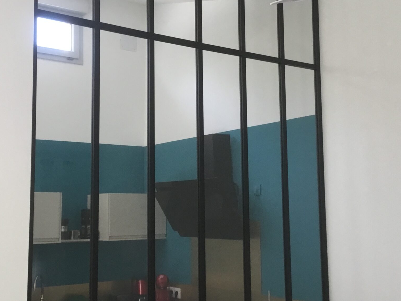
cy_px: 145
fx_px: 602
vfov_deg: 28.0
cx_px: 196
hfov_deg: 36.8
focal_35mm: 52
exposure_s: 1/33
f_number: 2.4
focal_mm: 3.3
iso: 40
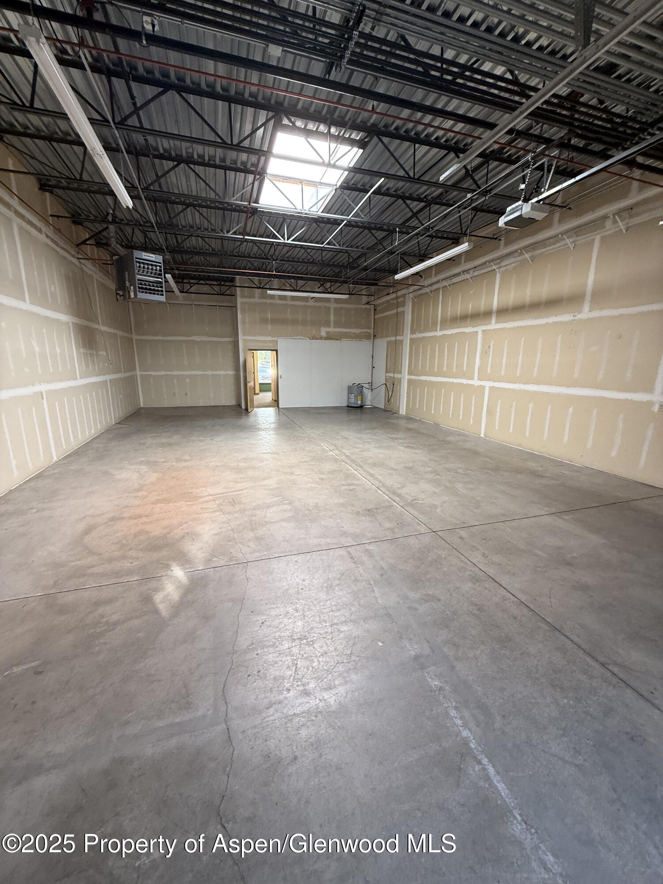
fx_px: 358
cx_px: 332
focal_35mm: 14
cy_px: 442
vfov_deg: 102.1
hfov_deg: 85.7
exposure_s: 1/99
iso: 125
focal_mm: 2.22
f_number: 2.2
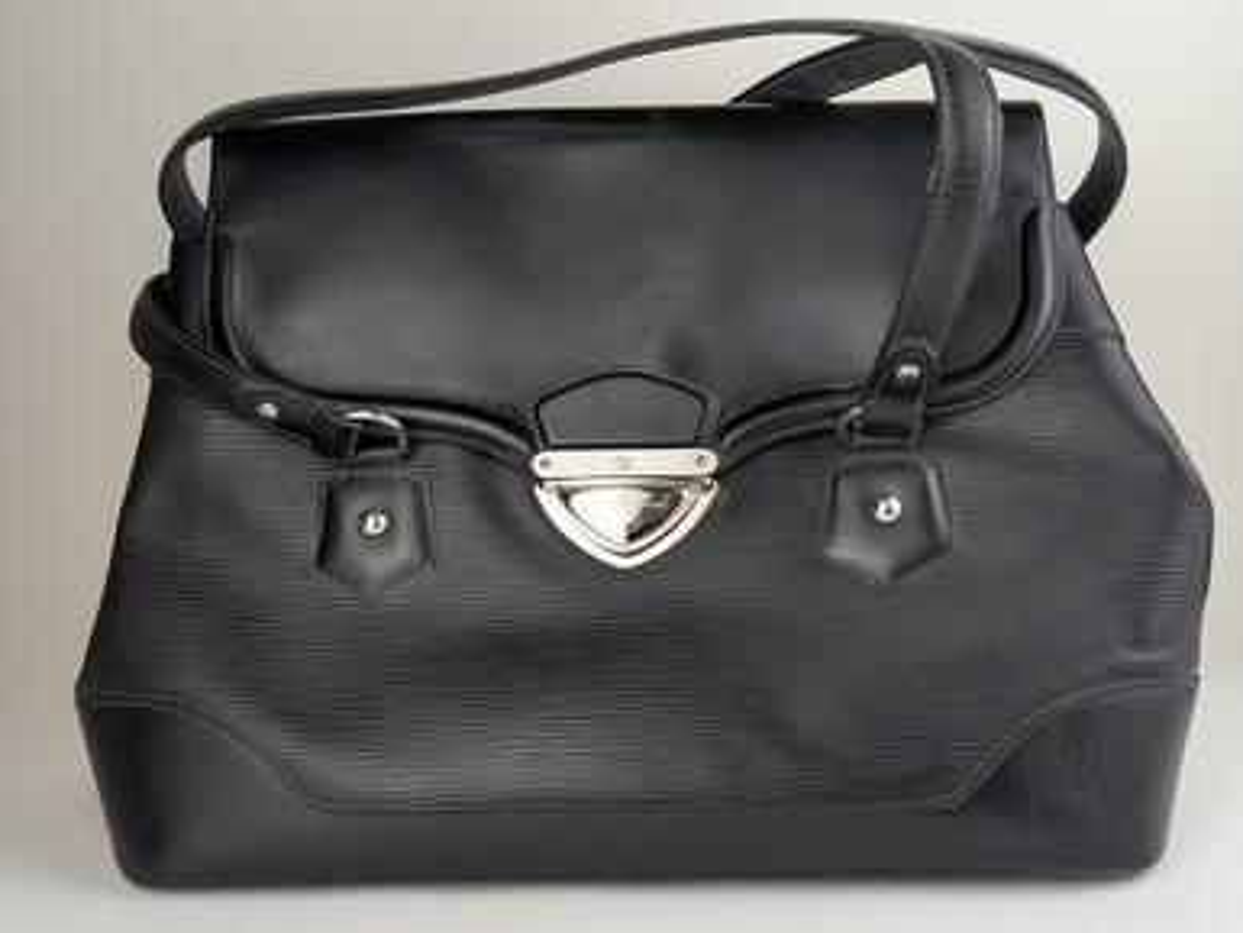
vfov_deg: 54.9
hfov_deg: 69.4
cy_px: 478
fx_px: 898
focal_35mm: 25
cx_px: 642
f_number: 1.85
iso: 44
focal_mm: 6.81
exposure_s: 1/290
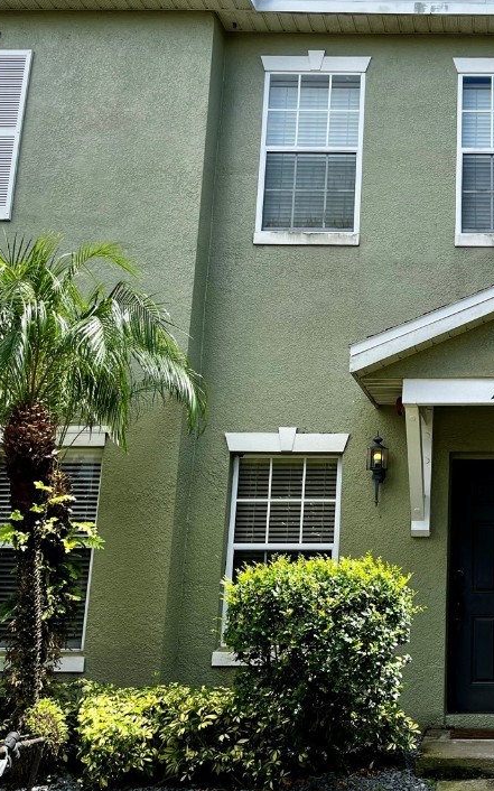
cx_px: 506
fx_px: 862
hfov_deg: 29.6
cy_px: 406
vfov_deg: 49.3
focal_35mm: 40
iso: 50
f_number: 1.6
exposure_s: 1/967
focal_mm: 5.1
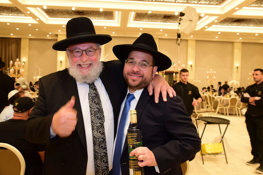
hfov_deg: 58.7
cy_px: 88
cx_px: 132
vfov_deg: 41.1
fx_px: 234
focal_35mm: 32
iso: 1600
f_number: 5.6
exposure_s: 1/100
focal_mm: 32
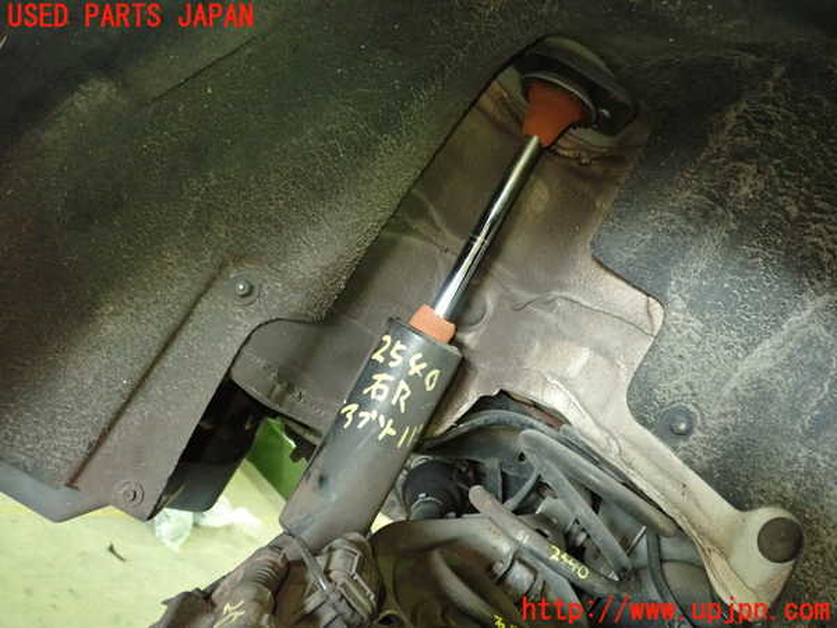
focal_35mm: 30
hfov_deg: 60.0
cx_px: 418
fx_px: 725
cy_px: 314
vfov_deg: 46.8
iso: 800
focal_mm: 5.5
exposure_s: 1/30
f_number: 2.3
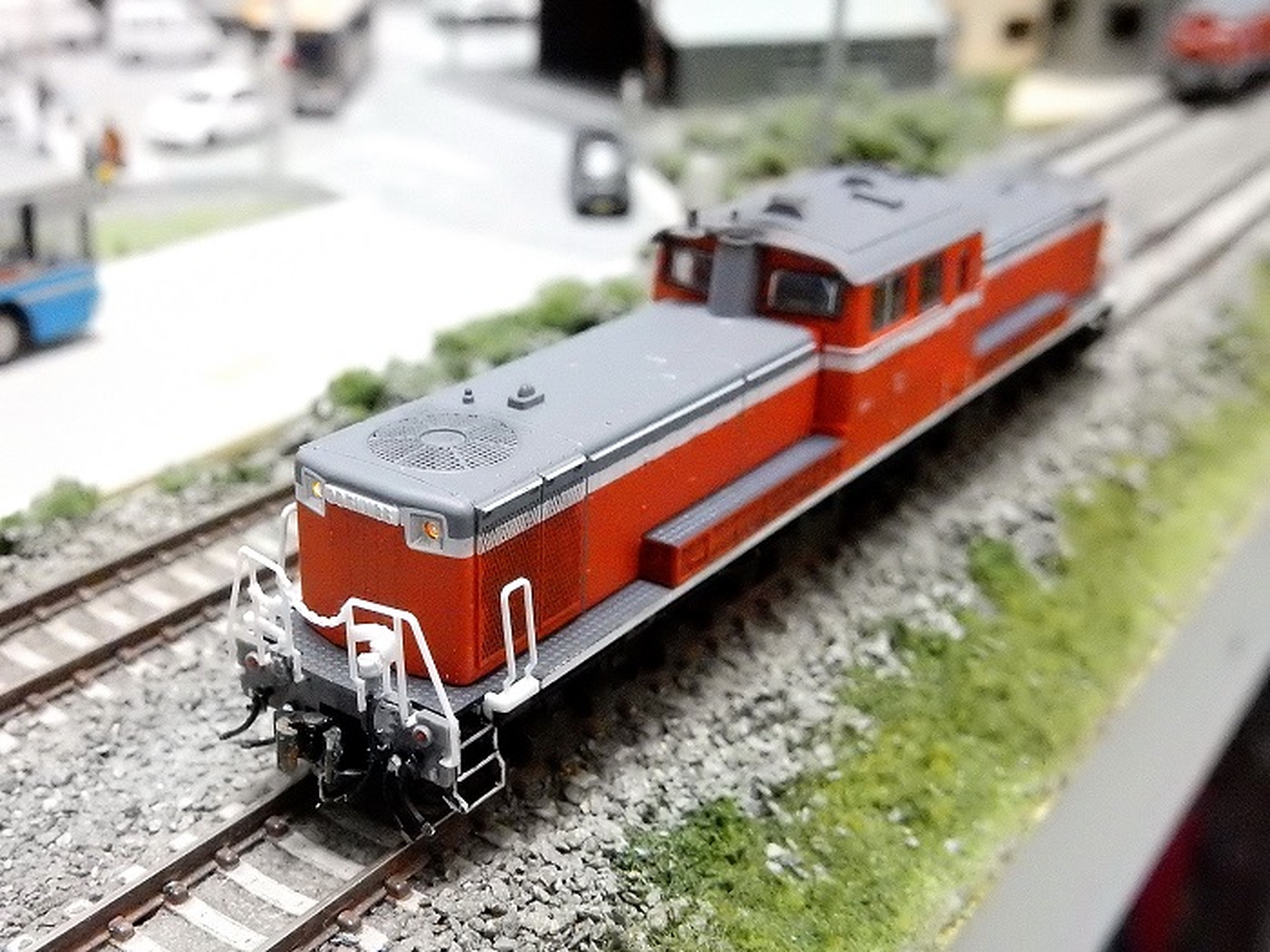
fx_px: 1578
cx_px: 635
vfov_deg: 33.6
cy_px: 476
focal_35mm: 43
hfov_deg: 43.9
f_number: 4.2
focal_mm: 7.6
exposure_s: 1/40
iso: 3200
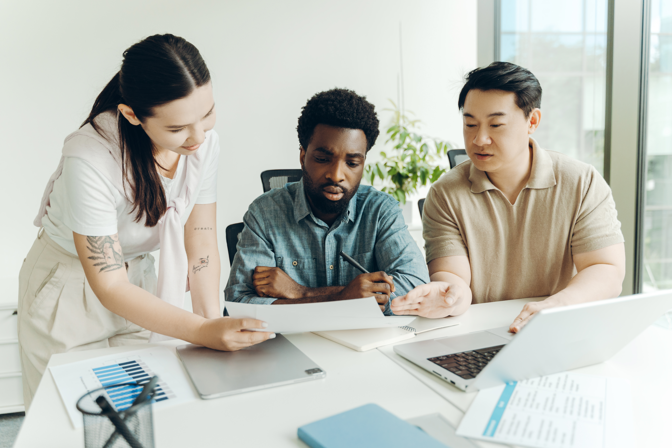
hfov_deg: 61.9
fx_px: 560
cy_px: 224
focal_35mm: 30
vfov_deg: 43.6
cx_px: 336
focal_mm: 30
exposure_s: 1/400
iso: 500
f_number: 2.8
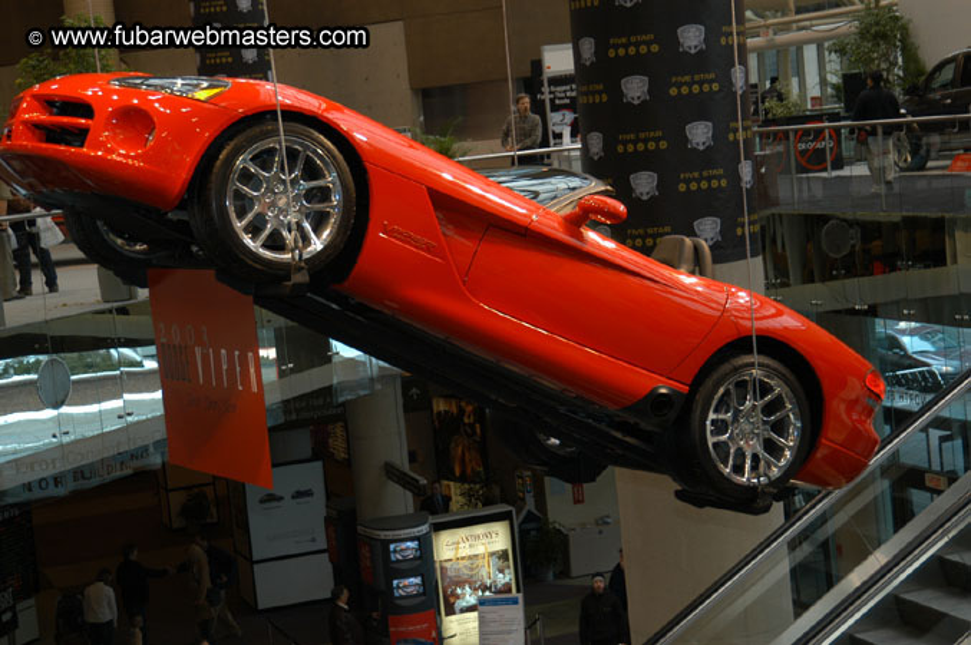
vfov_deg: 18.1
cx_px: 486
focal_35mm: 75
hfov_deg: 27.0
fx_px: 2021
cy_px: 322
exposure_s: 1/60
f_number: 5
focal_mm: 50
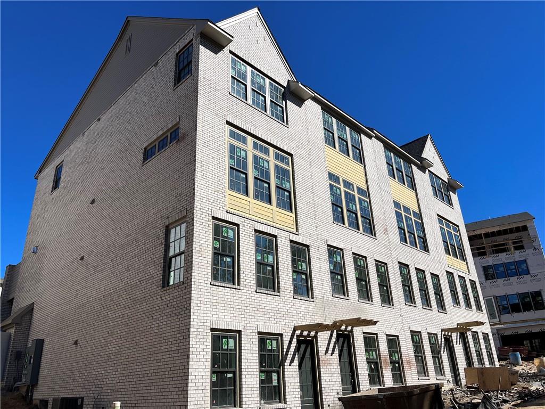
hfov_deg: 67.3
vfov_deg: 53.1
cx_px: 272
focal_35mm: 26
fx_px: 409
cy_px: 204
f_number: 1.6
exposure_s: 1/6494
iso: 50
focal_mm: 5.1
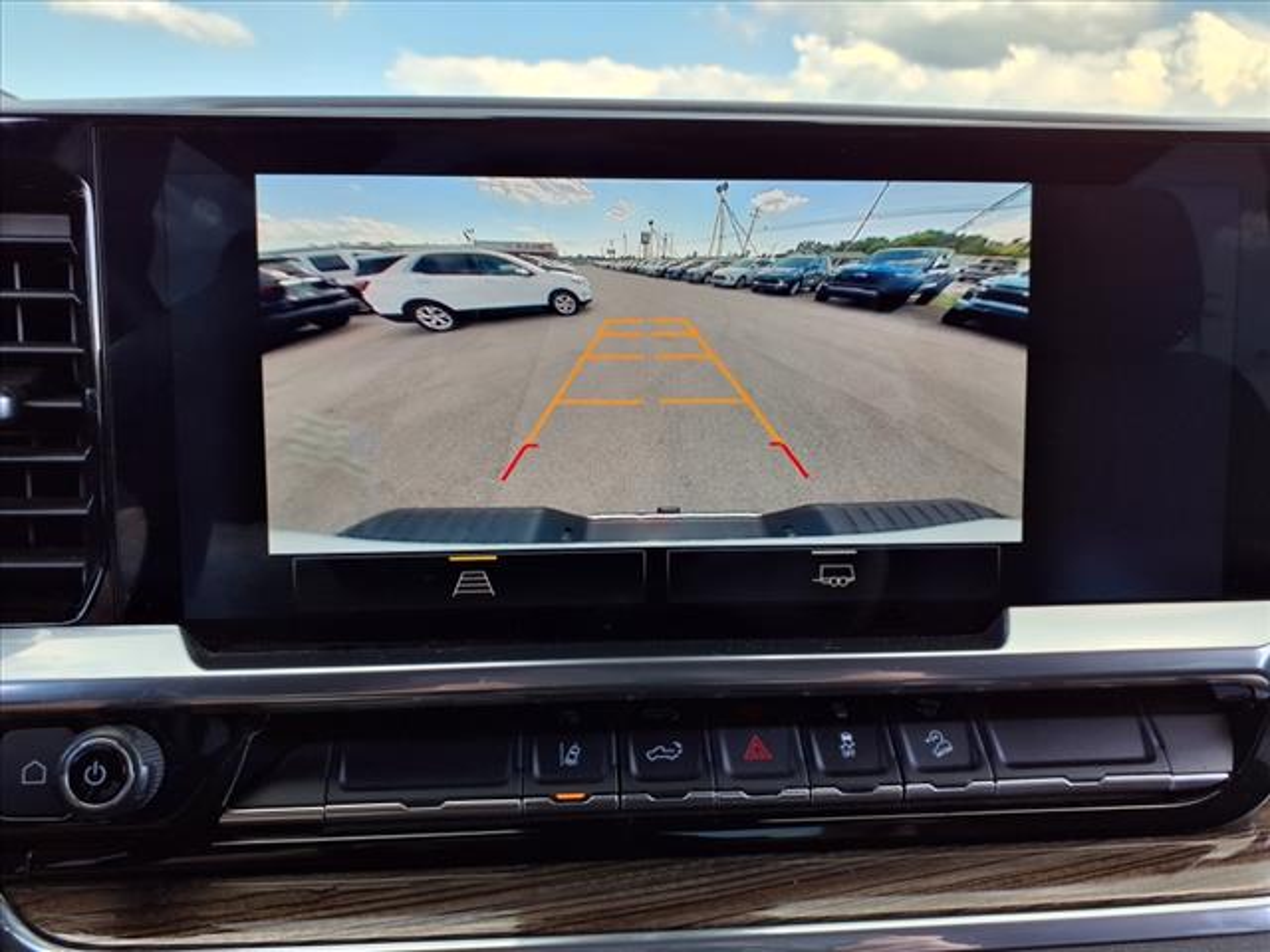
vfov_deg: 51.4
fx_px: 991
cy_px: 476
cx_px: 635
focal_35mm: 27
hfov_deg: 65.3
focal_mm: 3.58
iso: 40
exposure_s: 1/132
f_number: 1.9
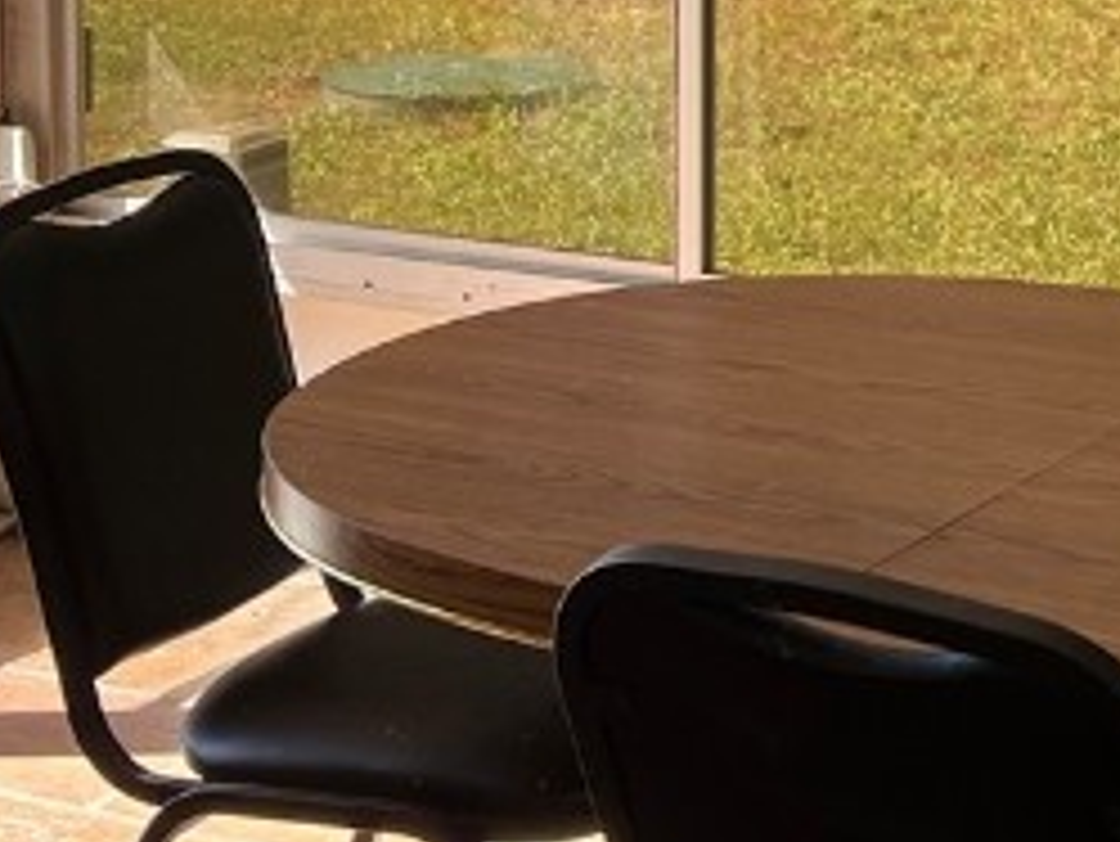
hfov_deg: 18.1
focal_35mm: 107
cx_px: 967
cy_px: -95
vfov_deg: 13.6
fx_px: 3464
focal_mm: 5.7
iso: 50
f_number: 1.5
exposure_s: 1/330
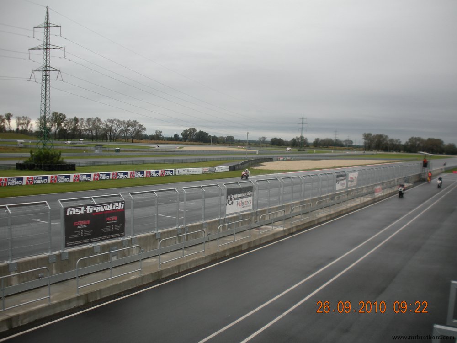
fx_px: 462
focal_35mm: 35
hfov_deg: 52.6
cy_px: 172
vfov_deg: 40.7
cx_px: 228
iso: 64
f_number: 3.5
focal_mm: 6.3
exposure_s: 1/290
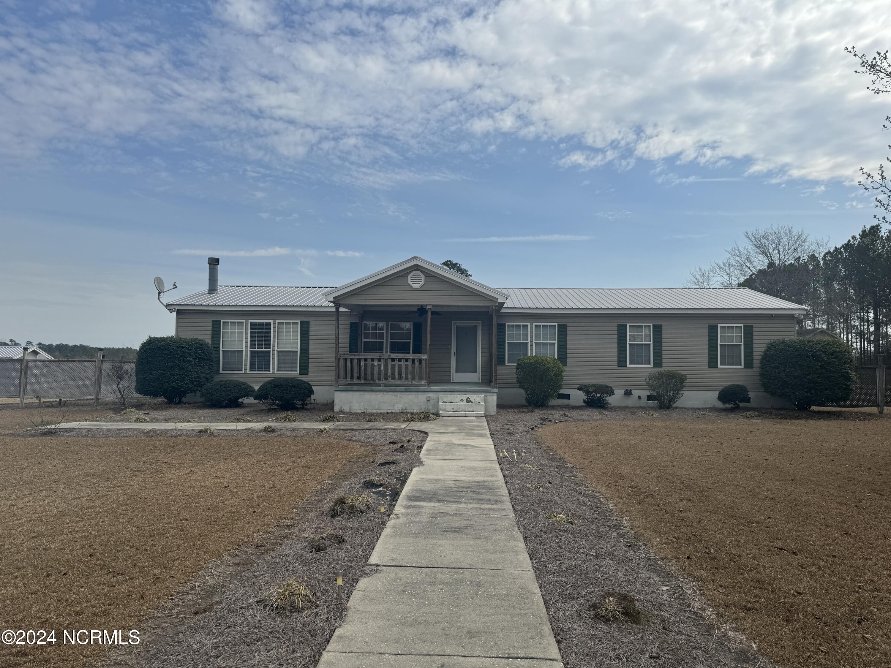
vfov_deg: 56.8
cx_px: 446
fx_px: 618
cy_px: 334
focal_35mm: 24
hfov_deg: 71.6
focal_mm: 6.86
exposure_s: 1/7092
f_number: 1.78
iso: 80
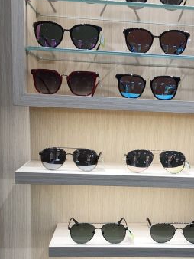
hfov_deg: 24.0
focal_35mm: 60
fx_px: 448
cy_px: 196
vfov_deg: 31.6
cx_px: 158
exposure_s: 1/100
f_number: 2.2
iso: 40
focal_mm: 4.15
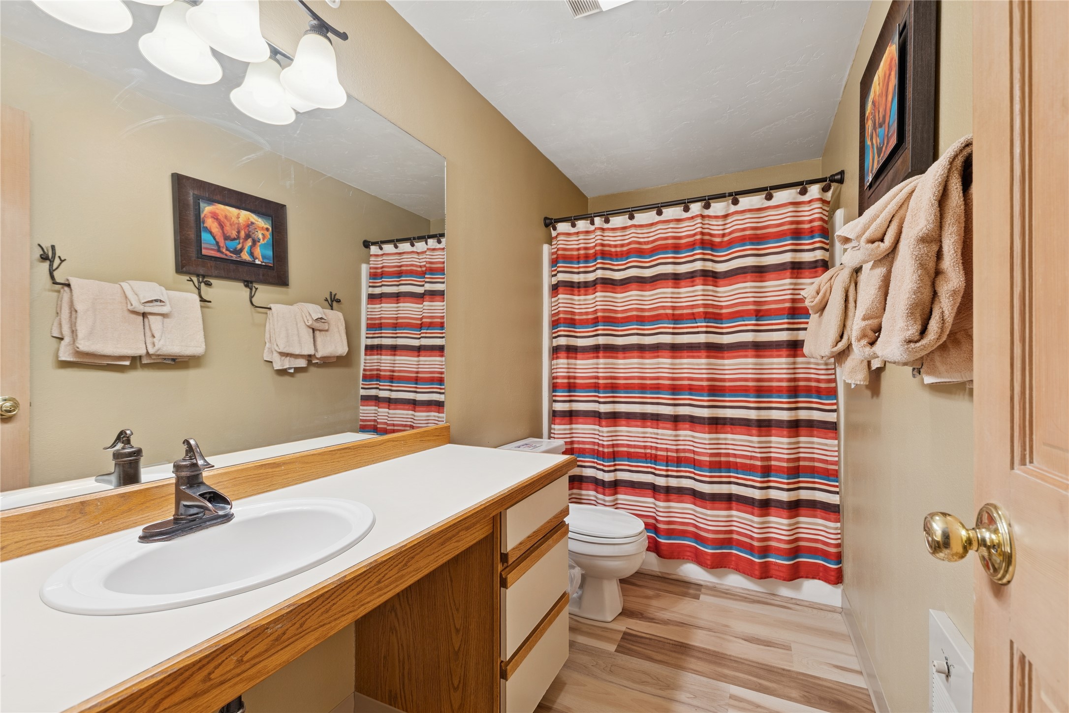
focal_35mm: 15
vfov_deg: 77.3
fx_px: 445
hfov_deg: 100.4
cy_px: 356
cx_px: 534
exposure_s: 1/5
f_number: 6.3
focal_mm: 10
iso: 100
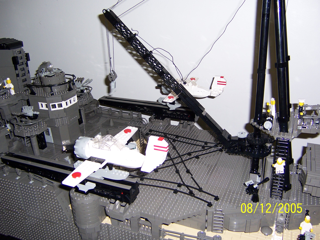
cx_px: 160
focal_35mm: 33
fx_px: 305
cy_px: 120
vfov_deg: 42.9
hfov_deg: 55.4
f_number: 2.8
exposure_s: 1/60
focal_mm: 5.5
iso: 80
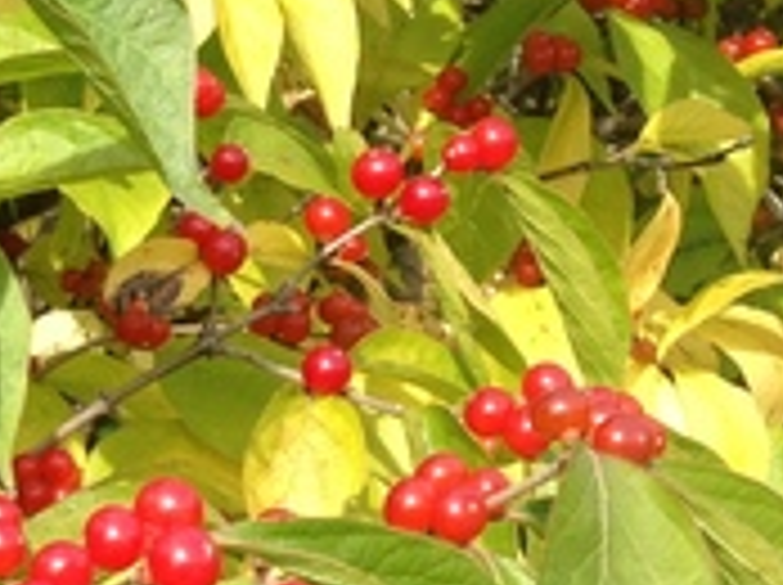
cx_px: -279
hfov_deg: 13.0
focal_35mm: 146
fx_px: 3298
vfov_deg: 10.0
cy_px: 630
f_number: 2.4
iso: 50
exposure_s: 1/602
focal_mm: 4.12
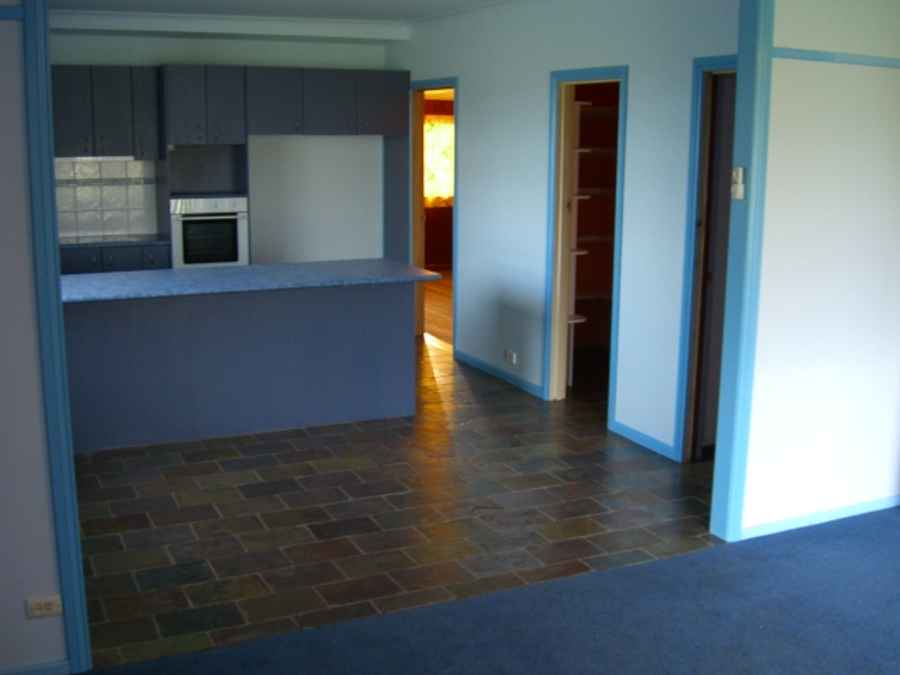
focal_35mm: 38
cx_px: 450
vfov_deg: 37.7
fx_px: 988
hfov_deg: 49.0
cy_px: 338
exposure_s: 1/8
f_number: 2.8
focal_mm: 7.9
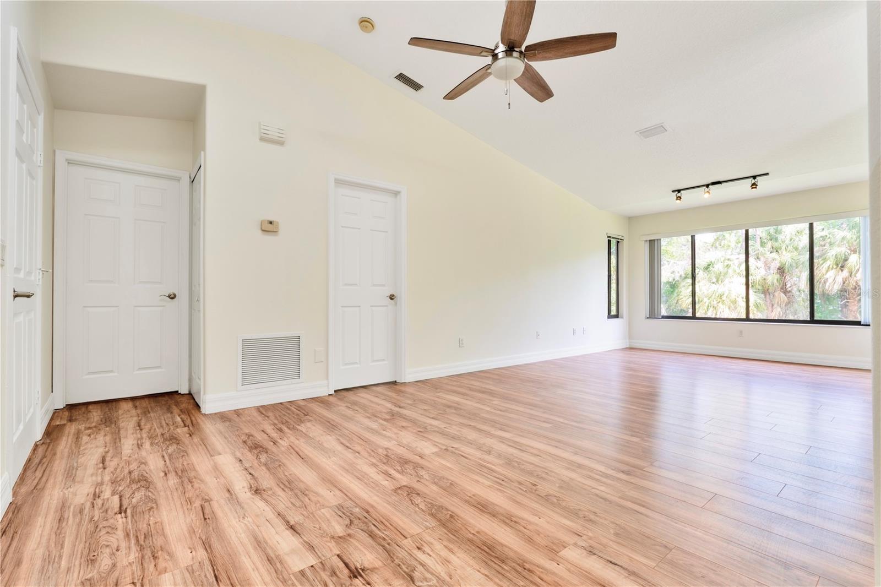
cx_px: 440
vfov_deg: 72.0
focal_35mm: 16
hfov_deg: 95.0
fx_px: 404
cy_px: 294
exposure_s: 1/80
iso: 80
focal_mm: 11
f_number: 9
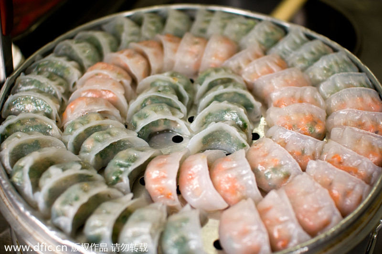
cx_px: 191
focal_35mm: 45
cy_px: 127
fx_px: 477
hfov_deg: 43.7
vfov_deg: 29.8
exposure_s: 1/320
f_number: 2.2
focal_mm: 30
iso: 500
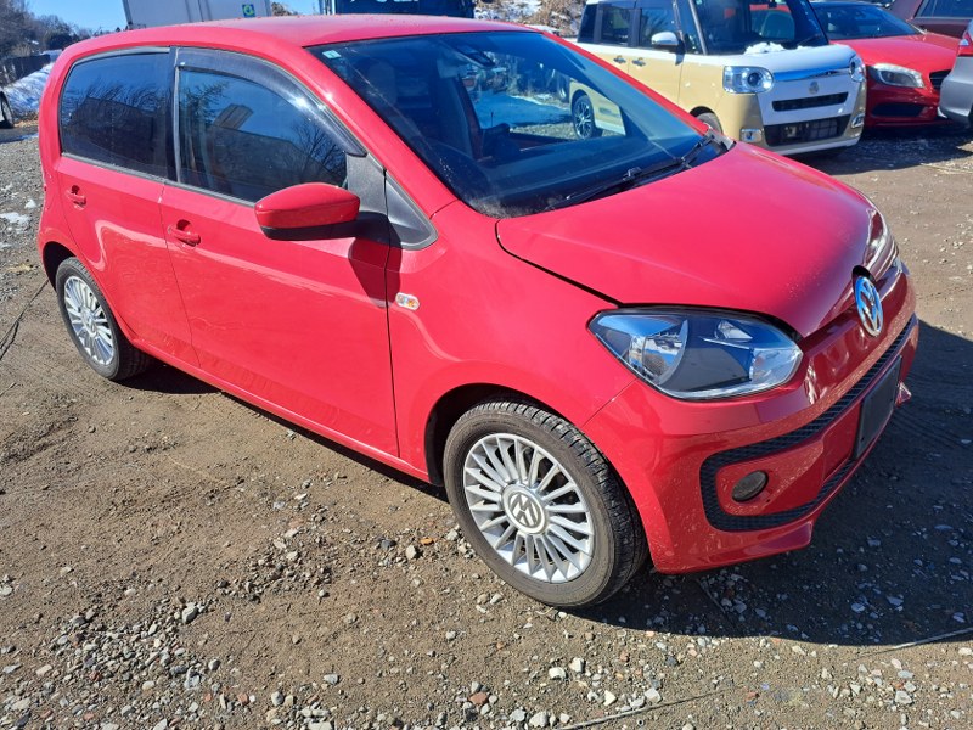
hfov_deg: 71.6
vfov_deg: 56.8
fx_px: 675
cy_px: 365
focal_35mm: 24
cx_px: 486
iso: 50
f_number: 1.8
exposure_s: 1/880
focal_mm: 5.23
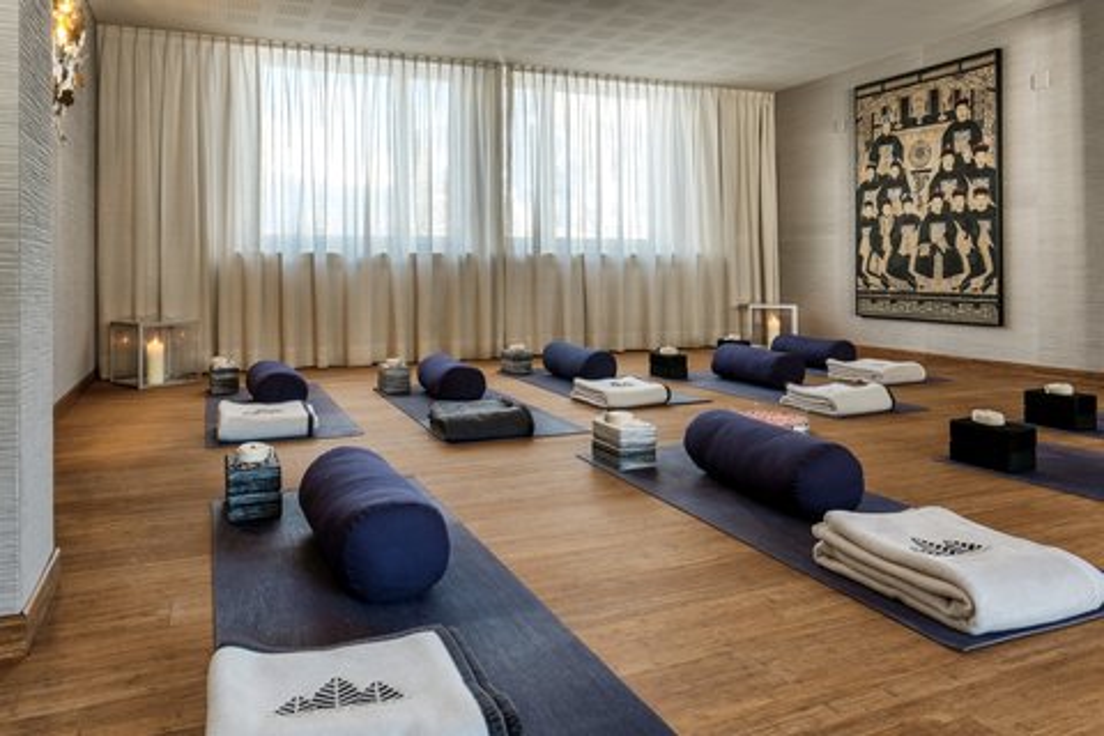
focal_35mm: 24
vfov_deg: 53.1
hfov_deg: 73.7
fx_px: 736
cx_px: 552
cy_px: 368
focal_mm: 16
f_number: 11
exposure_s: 1/2.5
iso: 200
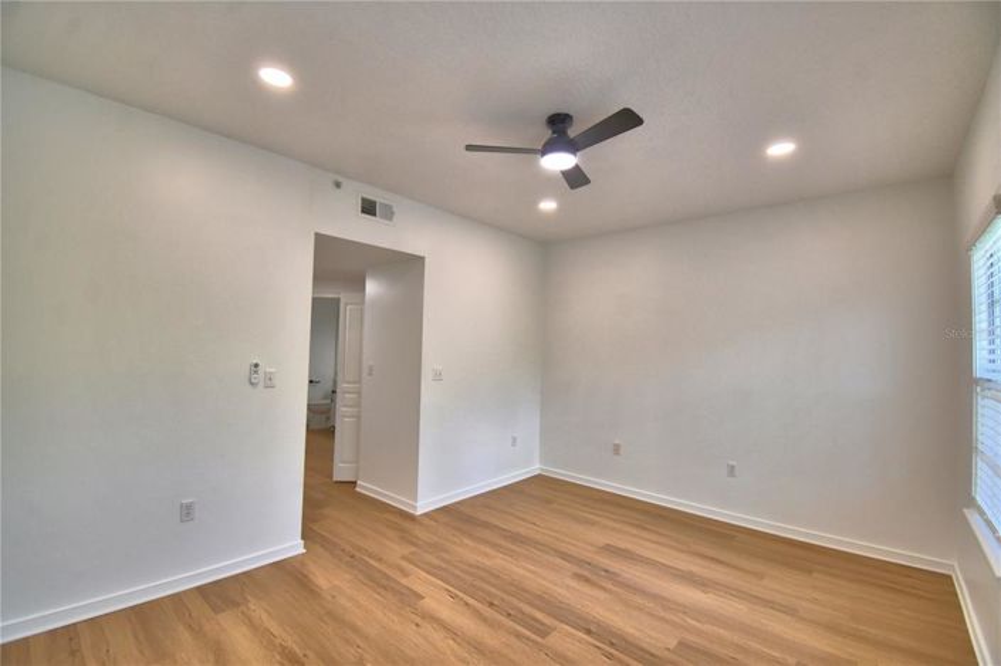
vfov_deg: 77.2
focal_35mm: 15
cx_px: 500
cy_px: 333
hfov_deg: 100.4
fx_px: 417
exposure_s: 1/125
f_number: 4.5
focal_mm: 10
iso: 400
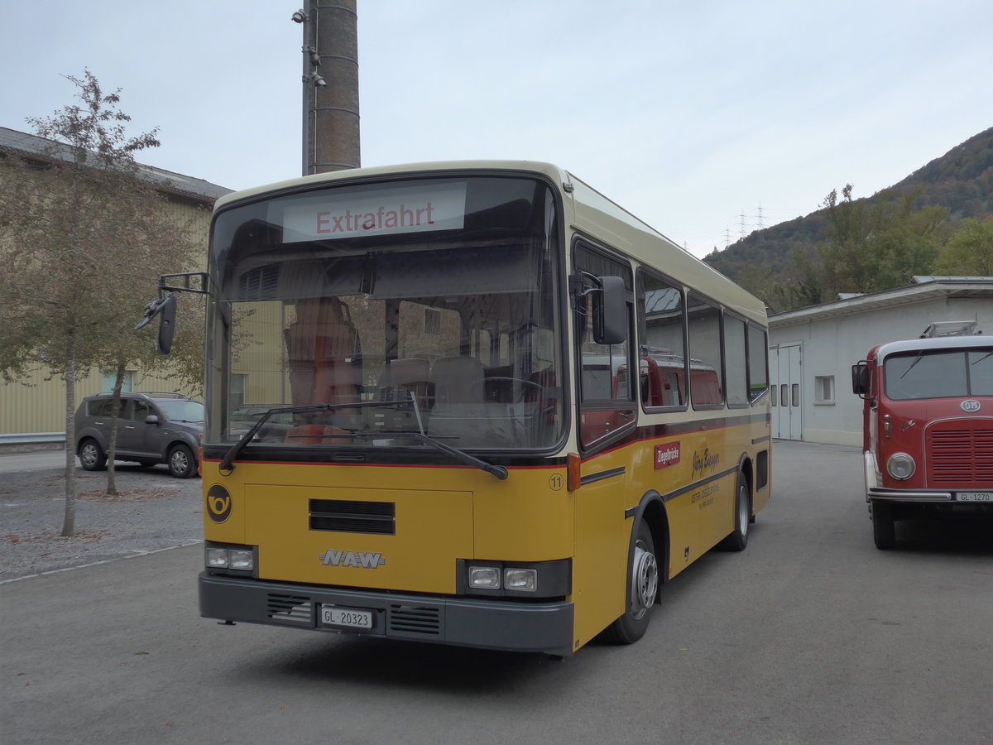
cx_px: 496
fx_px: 975
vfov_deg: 41.8
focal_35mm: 34
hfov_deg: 54.0
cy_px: 372
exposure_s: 1/320
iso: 160
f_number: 2.3
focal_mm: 7
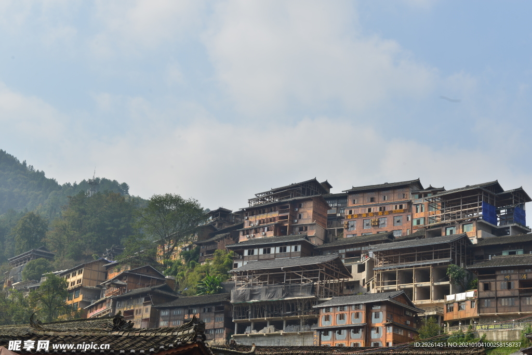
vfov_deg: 19.5
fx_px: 1035
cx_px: 266
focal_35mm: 70
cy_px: 178
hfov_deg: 28.8
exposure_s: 1/80
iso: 100
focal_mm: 70
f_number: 11
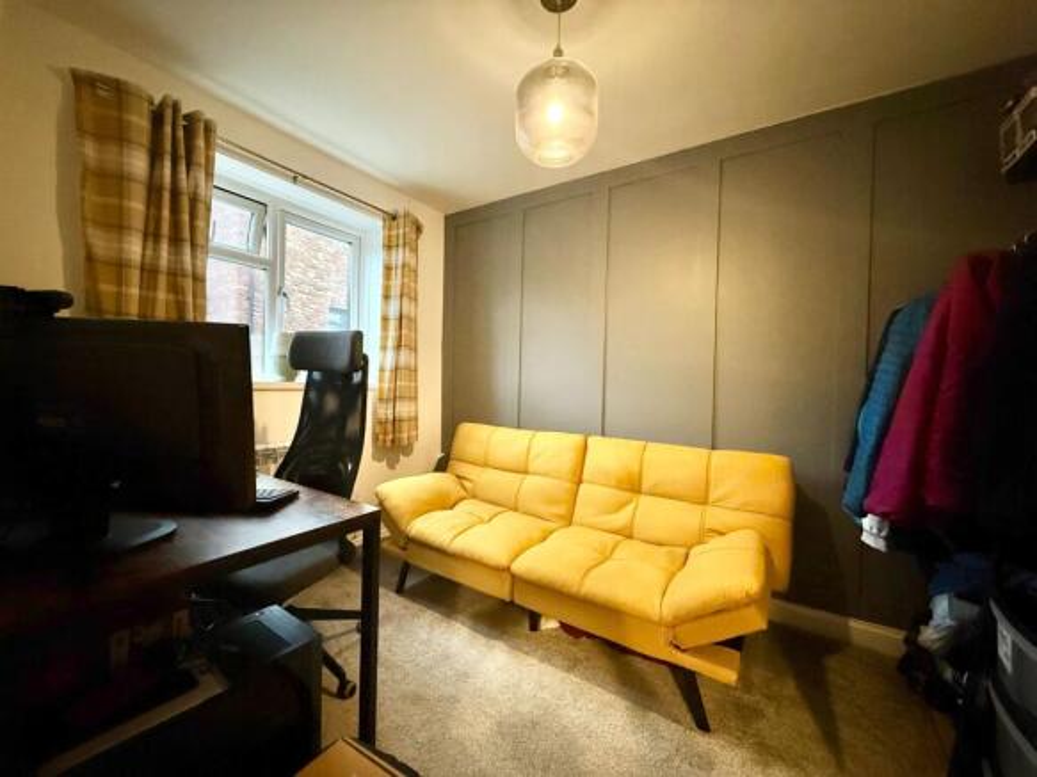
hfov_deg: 102.1
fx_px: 419
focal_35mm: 14
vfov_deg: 85.7
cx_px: 518
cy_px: 388
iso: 800
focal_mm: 2.22
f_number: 2.2
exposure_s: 1/60
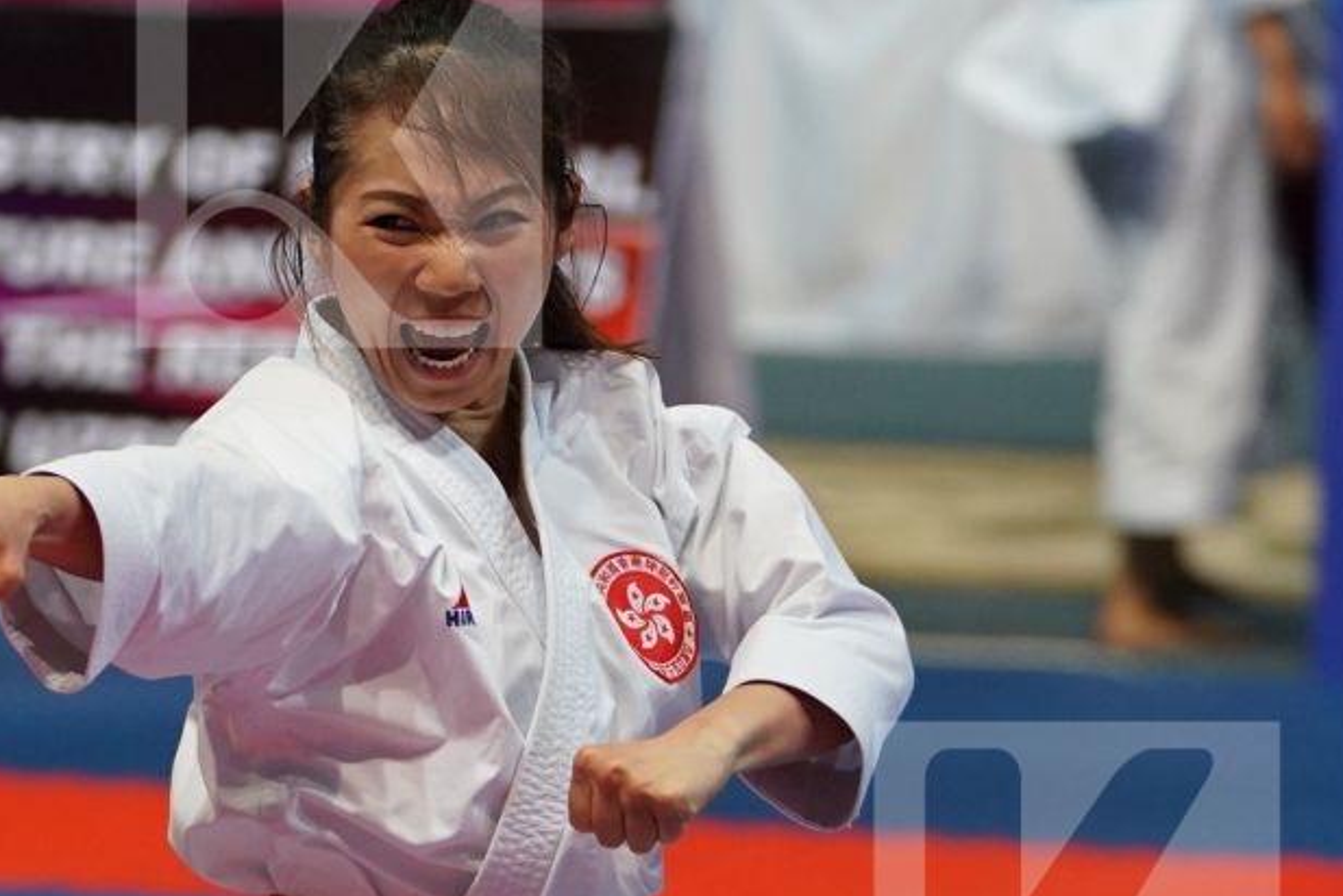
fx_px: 12839
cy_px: 920
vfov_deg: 4.0
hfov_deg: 6.0
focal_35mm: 344
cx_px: 340
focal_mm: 118
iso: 2000
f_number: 2.8
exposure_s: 1/500
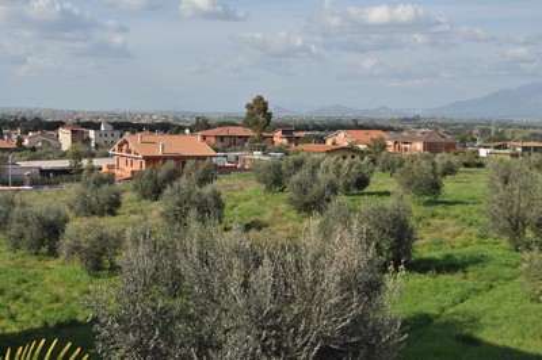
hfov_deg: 37.9
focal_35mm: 52
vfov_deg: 25.7
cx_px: 271
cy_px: 180
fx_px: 790
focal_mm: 35
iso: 200
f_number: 7.1
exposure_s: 1/800
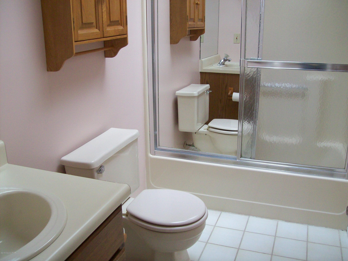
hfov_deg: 51.4
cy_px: 130
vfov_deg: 39.7
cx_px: 174
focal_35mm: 36
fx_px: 362
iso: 160
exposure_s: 1/27.9
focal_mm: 6
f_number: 2.7
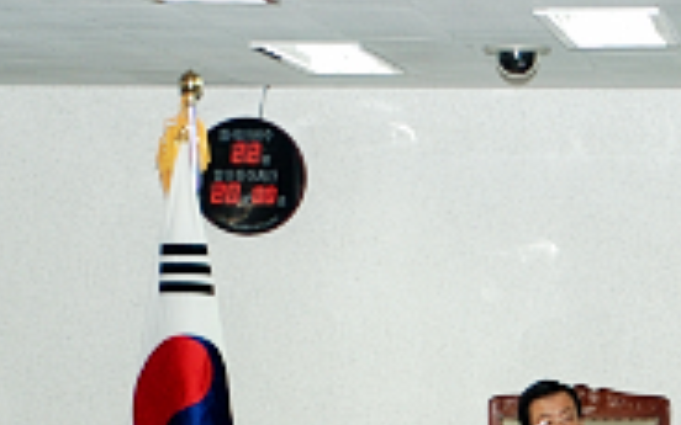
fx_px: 4431
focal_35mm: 239
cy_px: 763
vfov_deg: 5.4
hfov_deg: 8.6
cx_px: 1025
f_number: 4
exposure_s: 1/60
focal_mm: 45
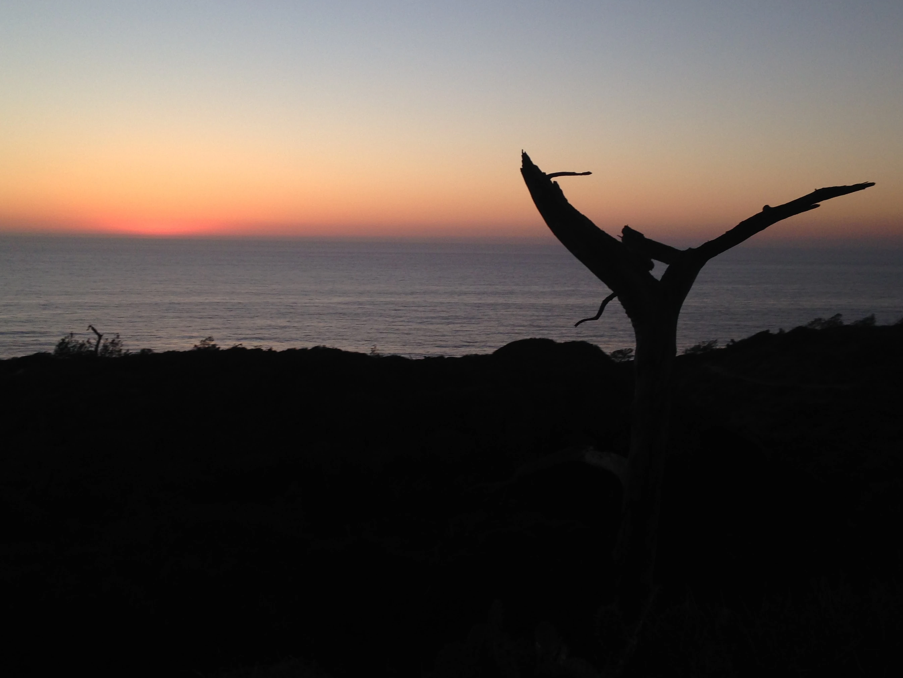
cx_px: 437
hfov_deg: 46.8
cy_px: 316
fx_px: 1043
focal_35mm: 40
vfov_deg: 35.9
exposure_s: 1/236
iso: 50
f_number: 2.4
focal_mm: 4.12
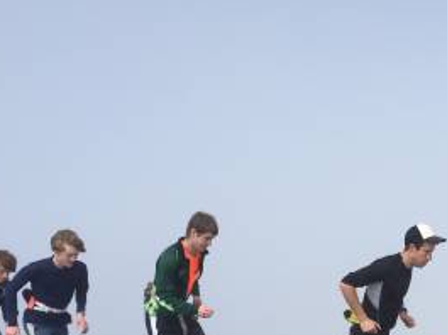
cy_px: 349
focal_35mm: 66
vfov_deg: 21.3
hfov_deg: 28.6
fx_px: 852
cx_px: 378
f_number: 2.2
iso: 32
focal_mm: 4.15
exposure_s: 1/2825
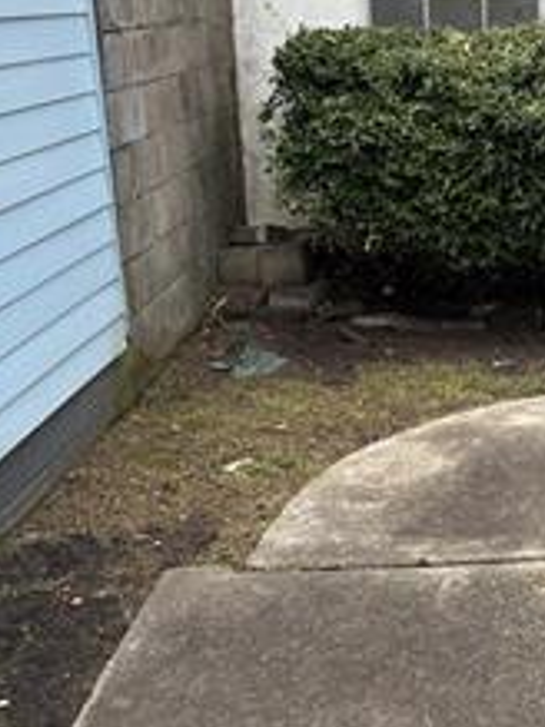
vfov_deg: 33.5
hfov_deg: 24.1
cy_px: 252
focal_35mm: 57
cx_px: 588
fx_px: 1198
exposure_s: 1/1196
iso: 64
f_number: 1.6
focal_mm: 5.96
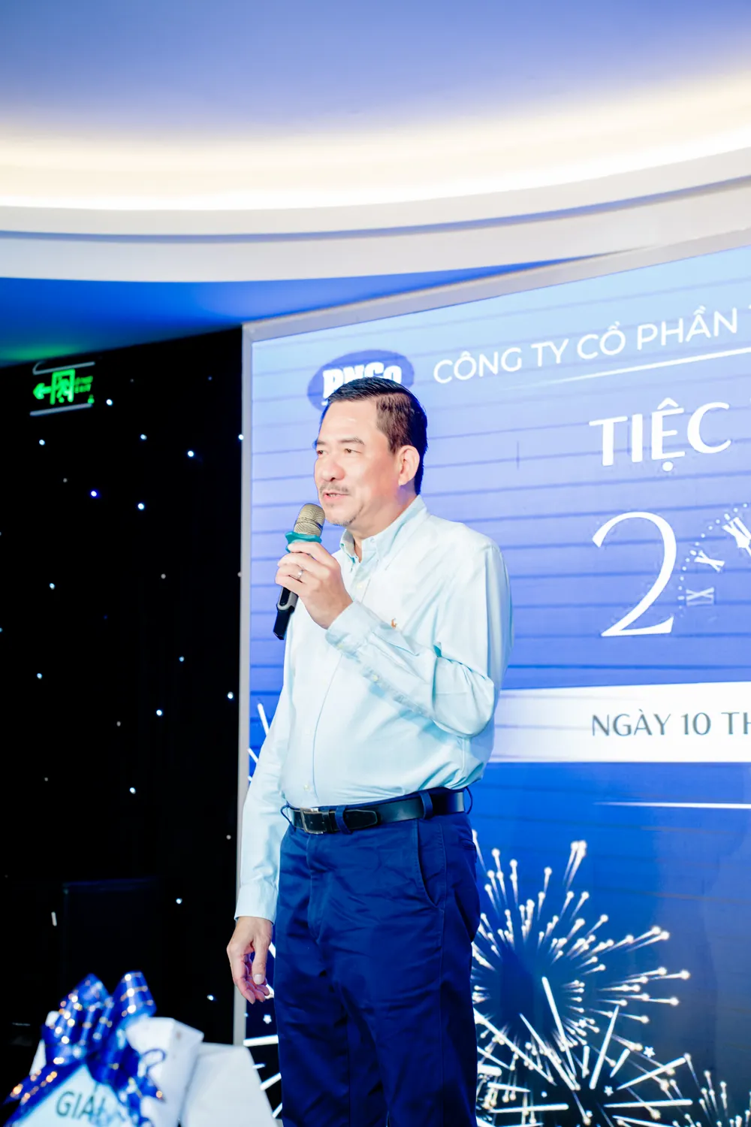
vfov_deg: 27.0
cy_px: 564
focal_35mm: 75
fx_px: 2347
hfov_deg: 18.2
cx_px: 376
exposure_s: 1/100
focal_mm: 75
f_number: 4.5
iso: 1600
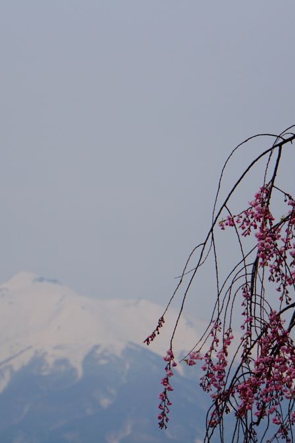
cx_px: 111
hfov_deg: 6.6
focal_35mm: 209
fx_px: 2569
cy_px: 221
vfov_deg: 9.8
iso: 100
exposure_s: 1/1000
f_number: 6.3
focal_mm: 92
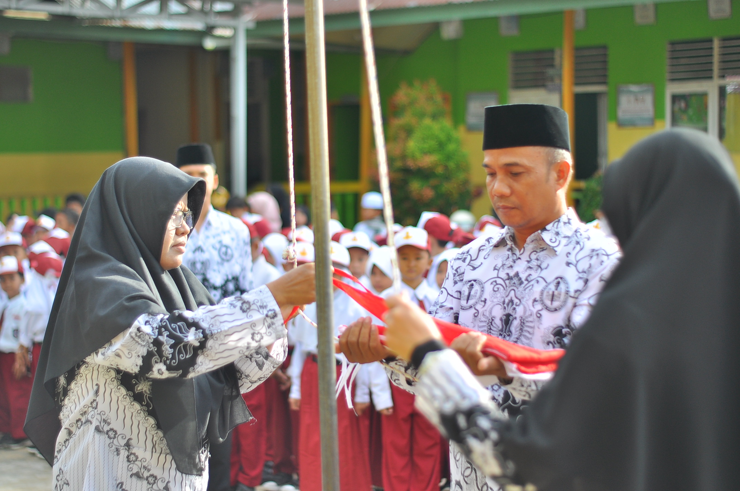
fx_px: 1540
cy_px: 246
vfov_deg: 18.1
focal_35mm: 75
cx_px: 370
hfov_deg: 27.0
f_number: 2
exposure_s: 1/2000
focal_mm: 50
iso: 200
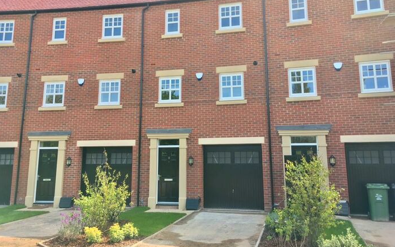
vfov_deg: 40.5
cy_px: 100
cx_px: 197
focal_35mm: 31
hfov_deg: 61.2
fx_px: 334
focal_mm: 4.15
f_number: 2.2
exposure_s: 1/264
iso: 25
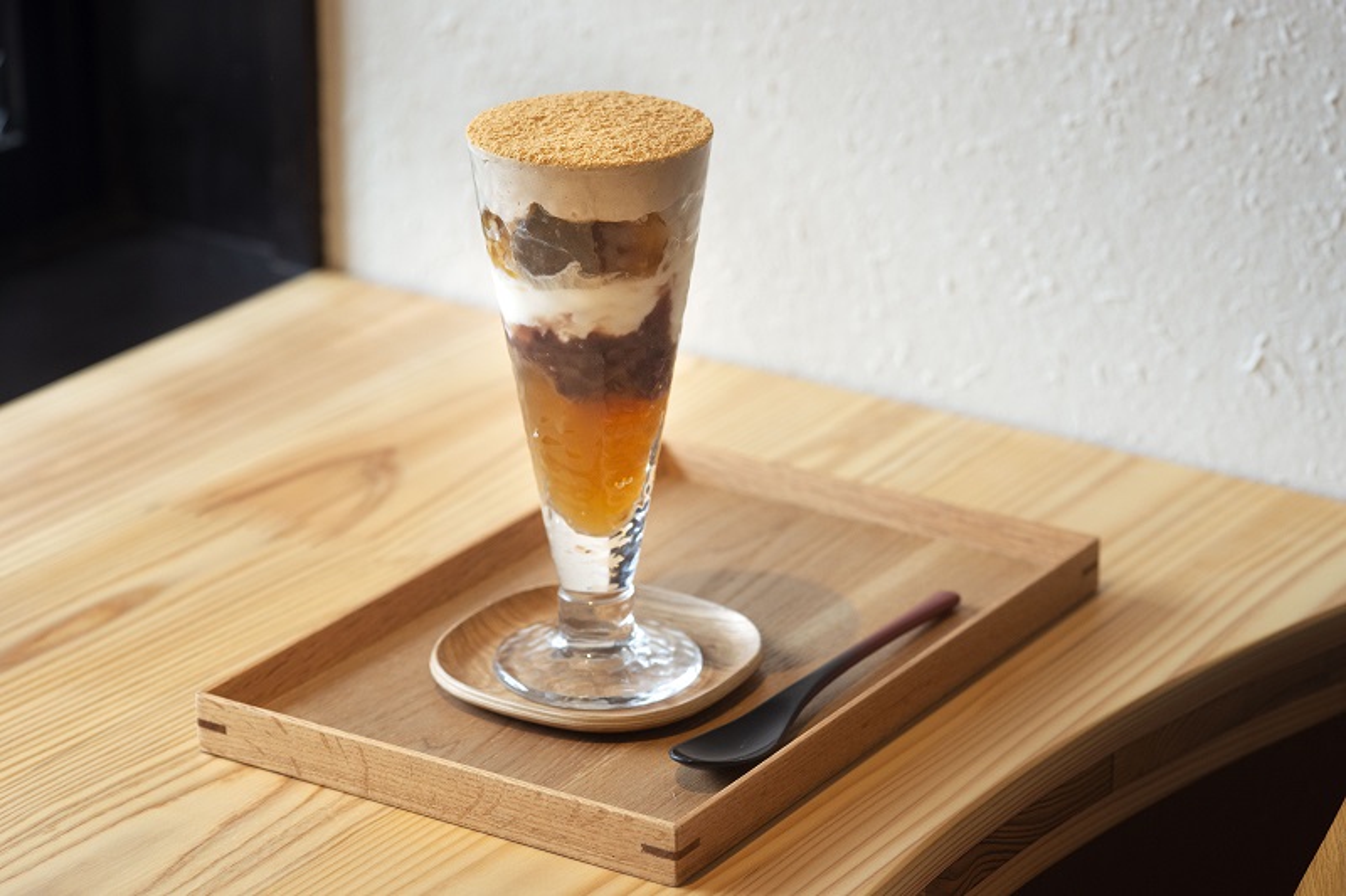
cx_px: 673
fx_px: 3925
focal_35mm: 105
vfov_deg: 13.0
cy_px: 448
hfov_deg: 19.5
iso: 1600
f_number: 4.5
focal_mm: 105
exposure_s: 1/320
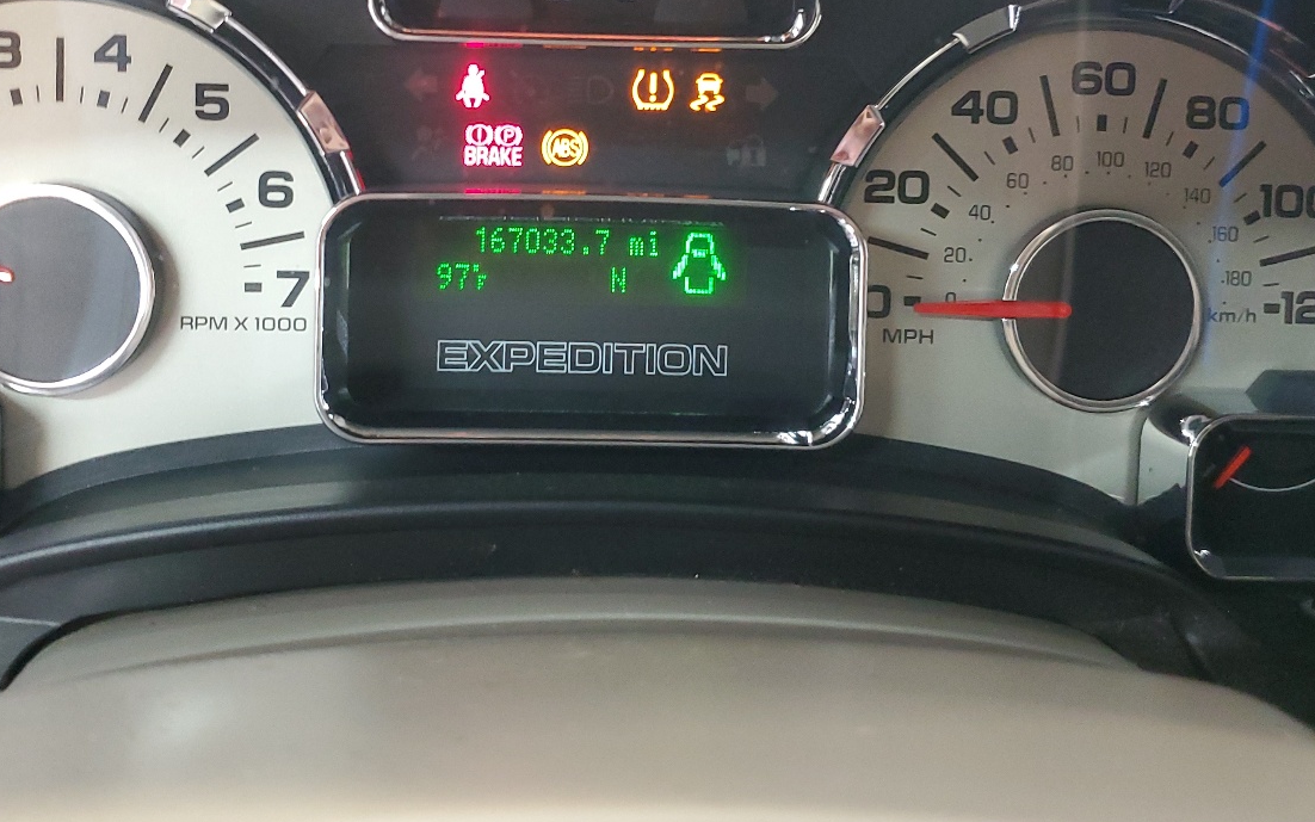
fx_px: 1434
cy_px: 234
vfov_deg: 31.6
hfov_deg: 49.1
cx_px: 562
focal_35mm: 40
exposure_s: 1/15
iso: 296
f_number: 1.5
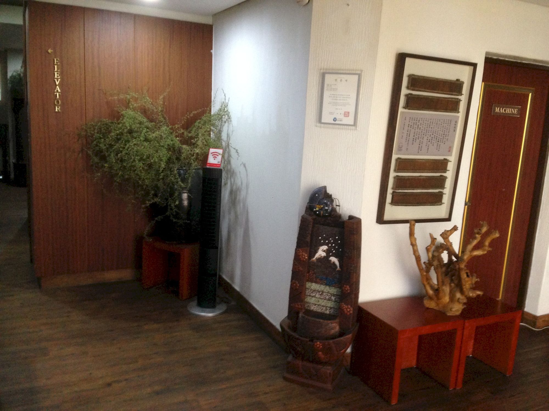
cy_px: 206
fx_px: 523
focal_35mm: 33
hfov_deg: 55.4
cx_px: 274
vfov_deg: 42.9
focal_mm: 4.12
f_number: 2.4
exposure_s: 1/20
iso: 250
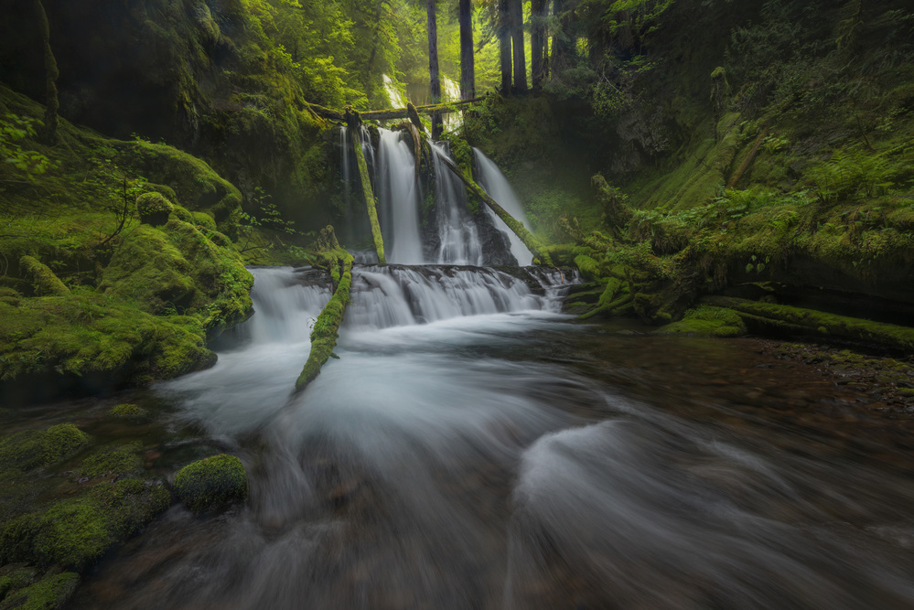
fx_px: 356
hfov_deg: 104.2
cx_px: 457
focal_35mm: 14
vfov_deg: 81.3
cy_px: 305
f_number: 16
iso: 400
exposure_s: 1
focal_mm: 14
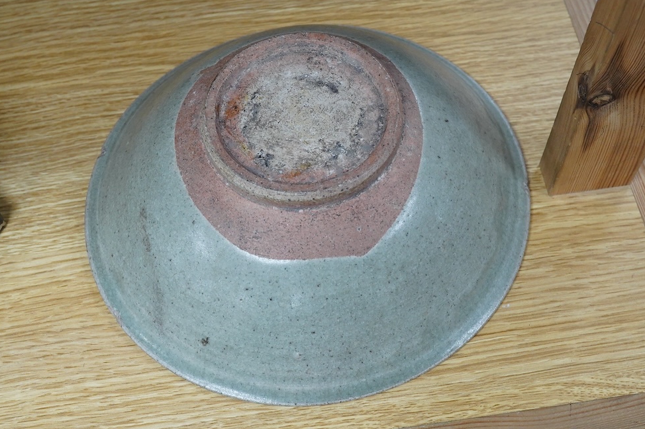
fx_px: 931
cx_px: 334
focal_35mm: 52
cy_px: 204
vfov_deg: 26.0
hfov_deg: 38.2
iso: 2500
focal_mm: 30
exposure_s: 1/160
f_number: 10
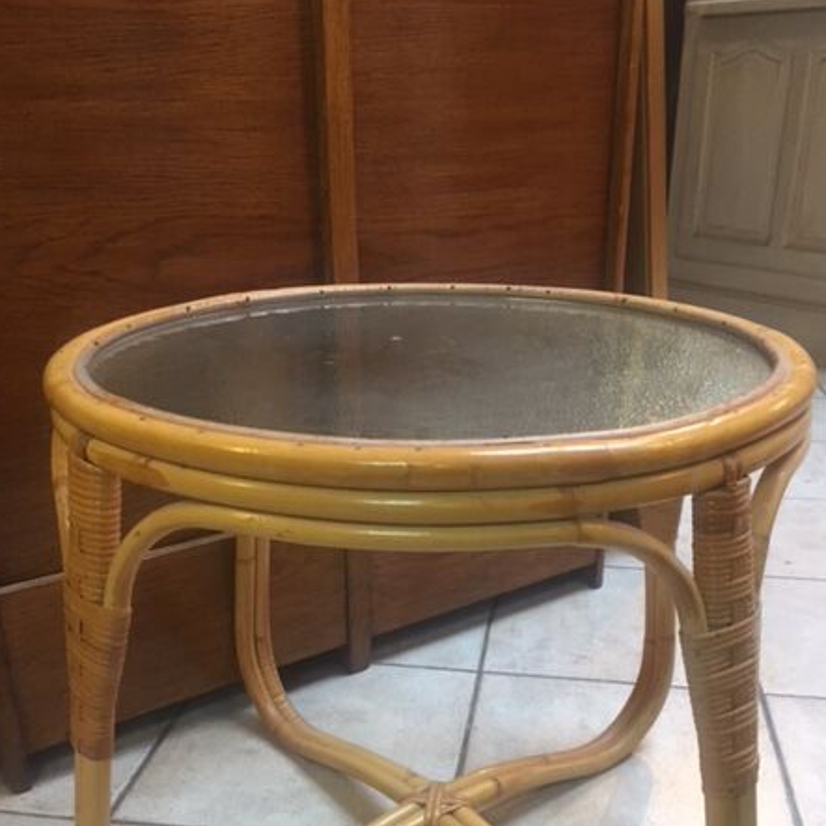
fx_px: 999
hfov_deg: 44.9
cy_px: 544
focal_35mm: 37
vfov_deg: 44.3
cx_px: 423
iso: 160
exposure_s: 1/33
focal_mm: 4.15
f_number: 2.2
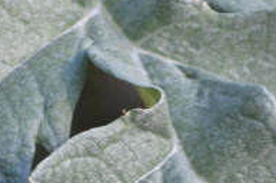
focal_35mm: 2384
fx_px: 18247
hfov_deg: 0.9
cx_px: 152
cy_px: 154
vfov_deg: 0.6
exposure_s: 1/320
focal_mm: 300
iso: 400
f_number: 5.6
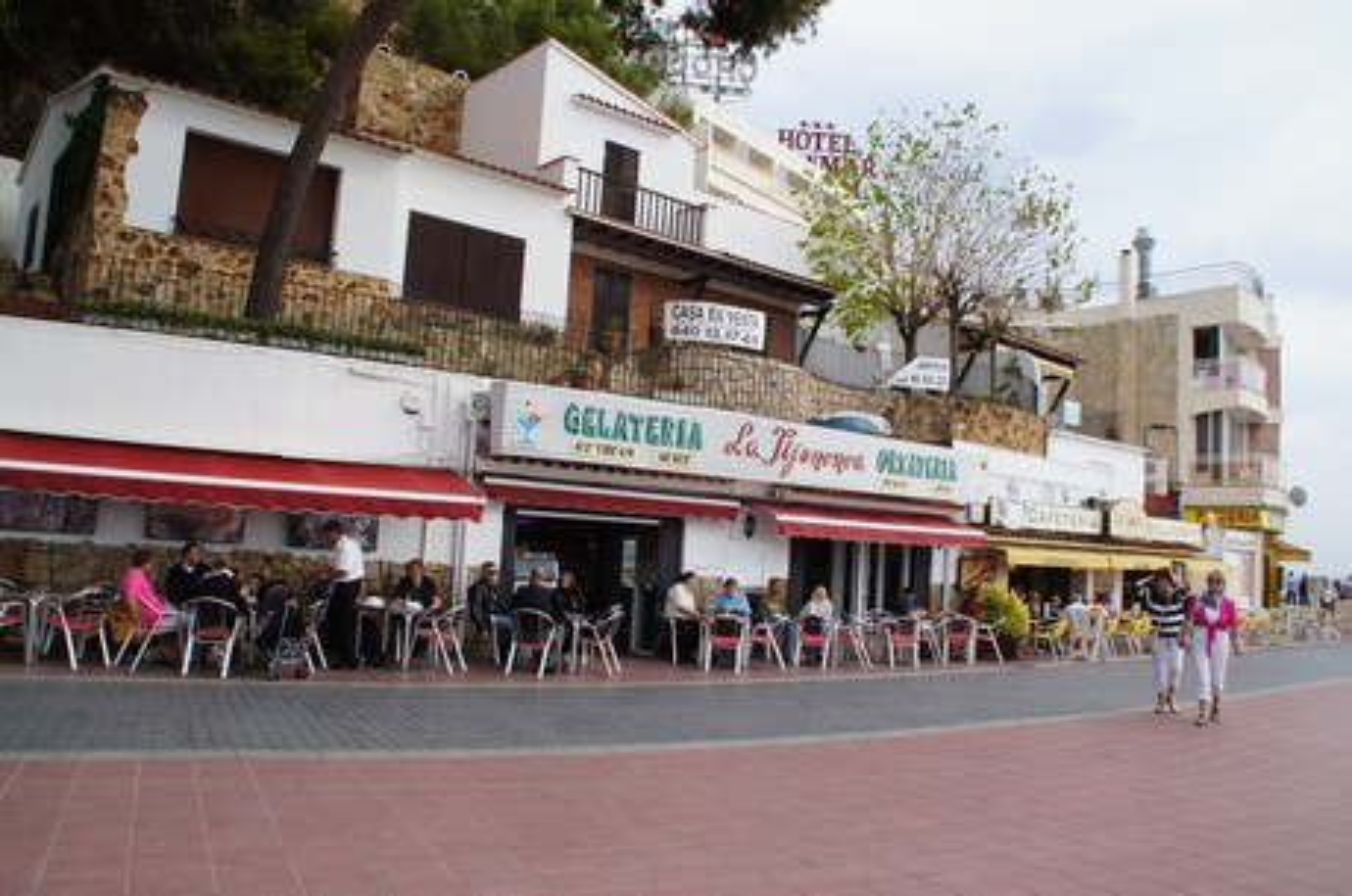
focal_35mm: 27
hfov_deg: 67.5
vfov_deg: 47.8
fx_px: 1012
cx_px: 676
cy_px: 448
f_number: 11
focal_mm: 18
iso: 100
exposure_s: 1/80
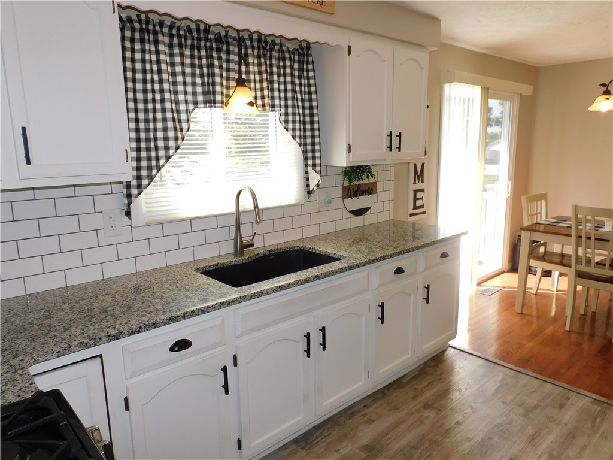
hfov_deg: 71.6
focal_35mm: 24
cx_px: 306
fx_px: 425
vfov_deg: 56.8
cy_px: 230
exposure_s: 1/60
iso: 125
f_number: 3.3
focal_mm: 4.3
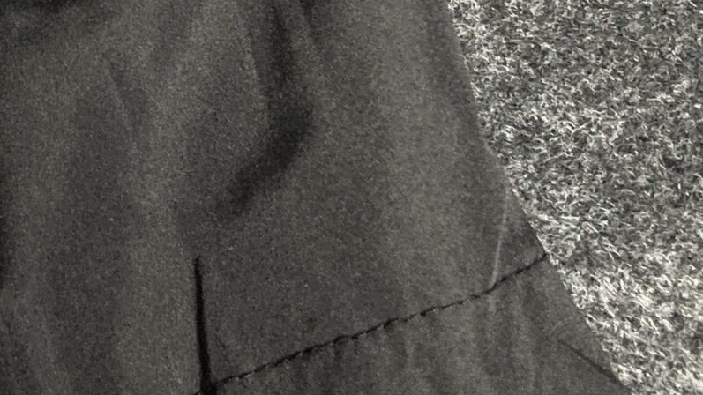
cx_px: -58
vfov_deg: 12.5
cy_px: -222
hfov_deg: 22.2
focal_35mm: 91
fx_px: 1696
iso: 640
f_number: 1.6
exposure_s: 1/25
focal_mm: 4.2
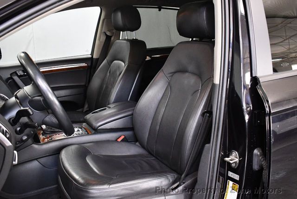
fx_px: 297
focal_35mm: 36
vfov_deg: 37.0
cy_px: 100
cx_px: 148
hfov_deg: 53.1
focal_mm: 18
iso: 2500
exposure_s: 1/125
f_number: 3.5
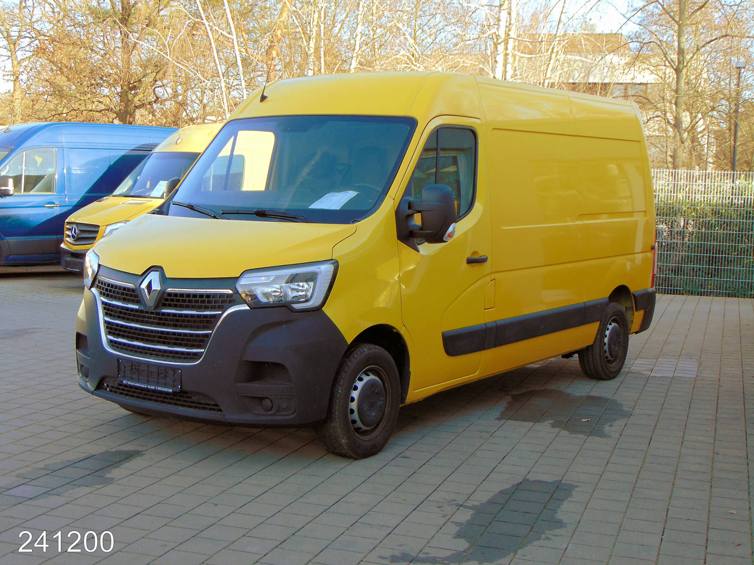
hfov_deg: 38.2
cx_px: 377
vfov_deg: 29.1
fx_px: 1089
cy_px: 282
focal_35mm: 50
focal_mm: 9
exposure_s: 1/125
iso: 80
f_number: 3.5
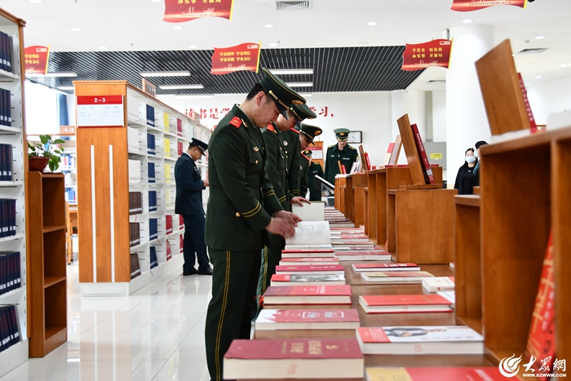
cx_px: 286
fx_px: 666
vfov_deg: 31.9
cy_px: 190
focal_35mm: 42
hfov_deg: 46.4
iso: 800
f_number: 4
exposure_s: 1/30
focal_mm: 28
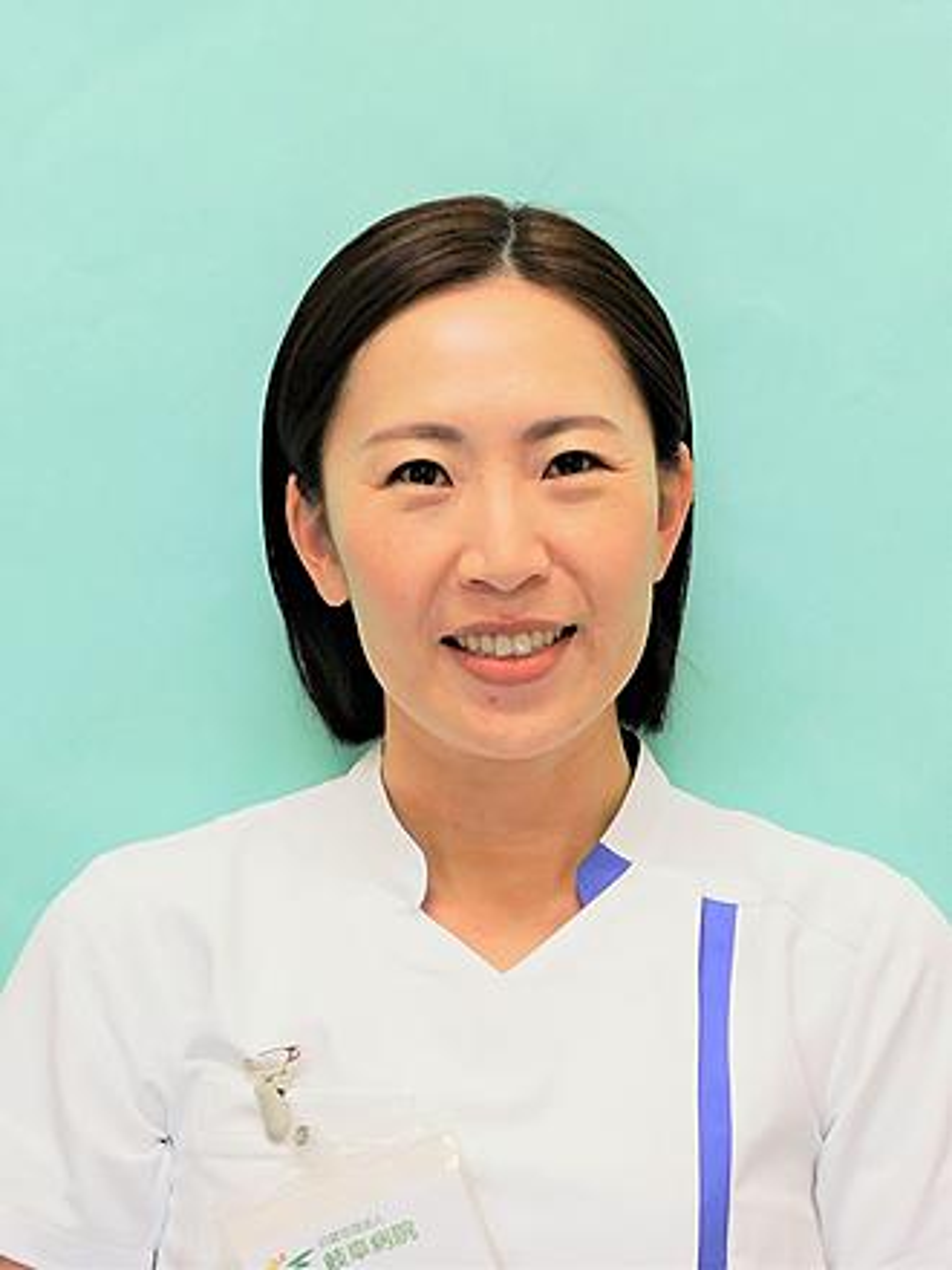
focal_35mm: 60
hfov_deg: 24.4
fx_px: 2200
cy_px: 635
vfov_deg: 32.2
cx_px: 476
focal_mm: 10.7
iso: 125
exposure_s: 1/30
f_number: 4.2
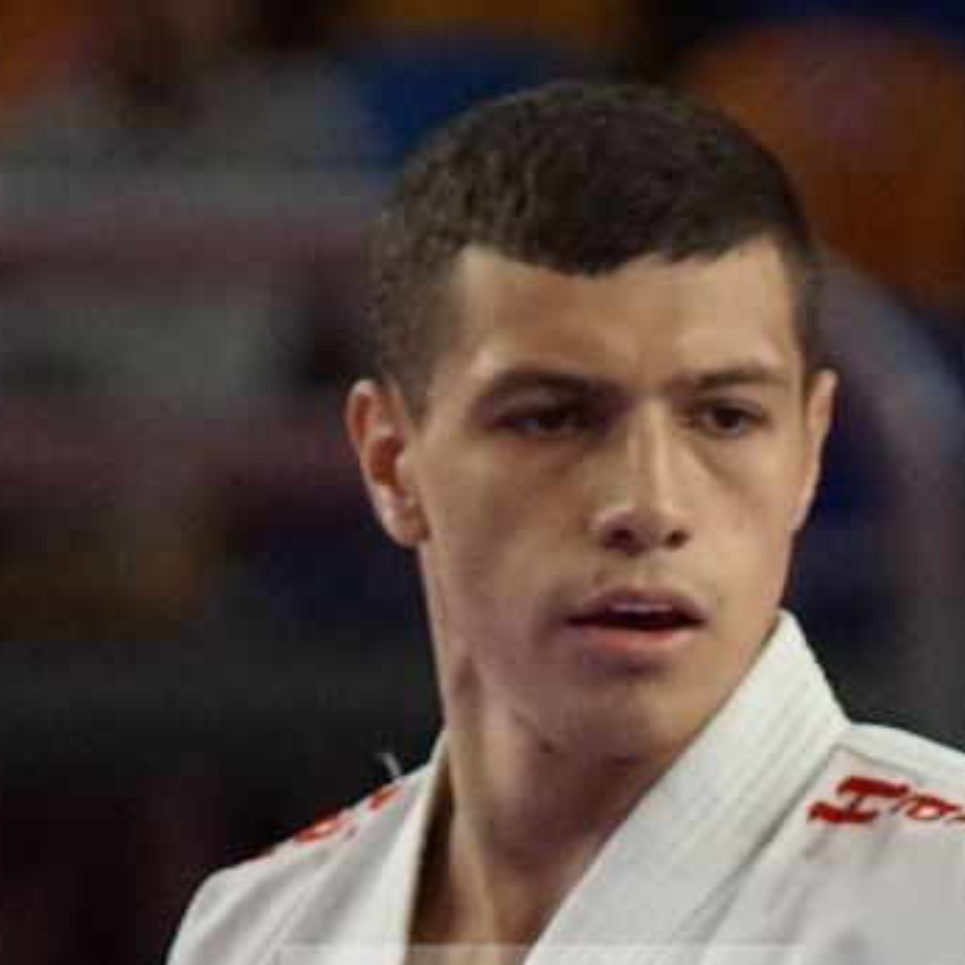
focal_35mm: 1062
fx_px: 33495
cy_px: 1199
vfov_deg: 1.6
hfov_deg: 1.6
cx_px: 1487
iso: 3200
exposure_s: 1/2000
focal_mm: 160
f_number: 3.2
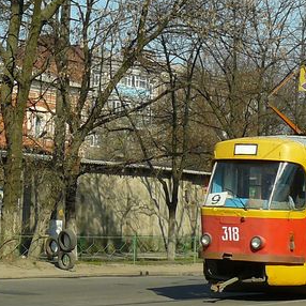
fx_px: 1140
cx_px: 106
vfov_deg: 15.0
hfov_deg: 15.3
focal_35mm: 114
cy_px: 4
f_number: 4
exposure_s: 1/640
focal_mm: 6
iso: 100
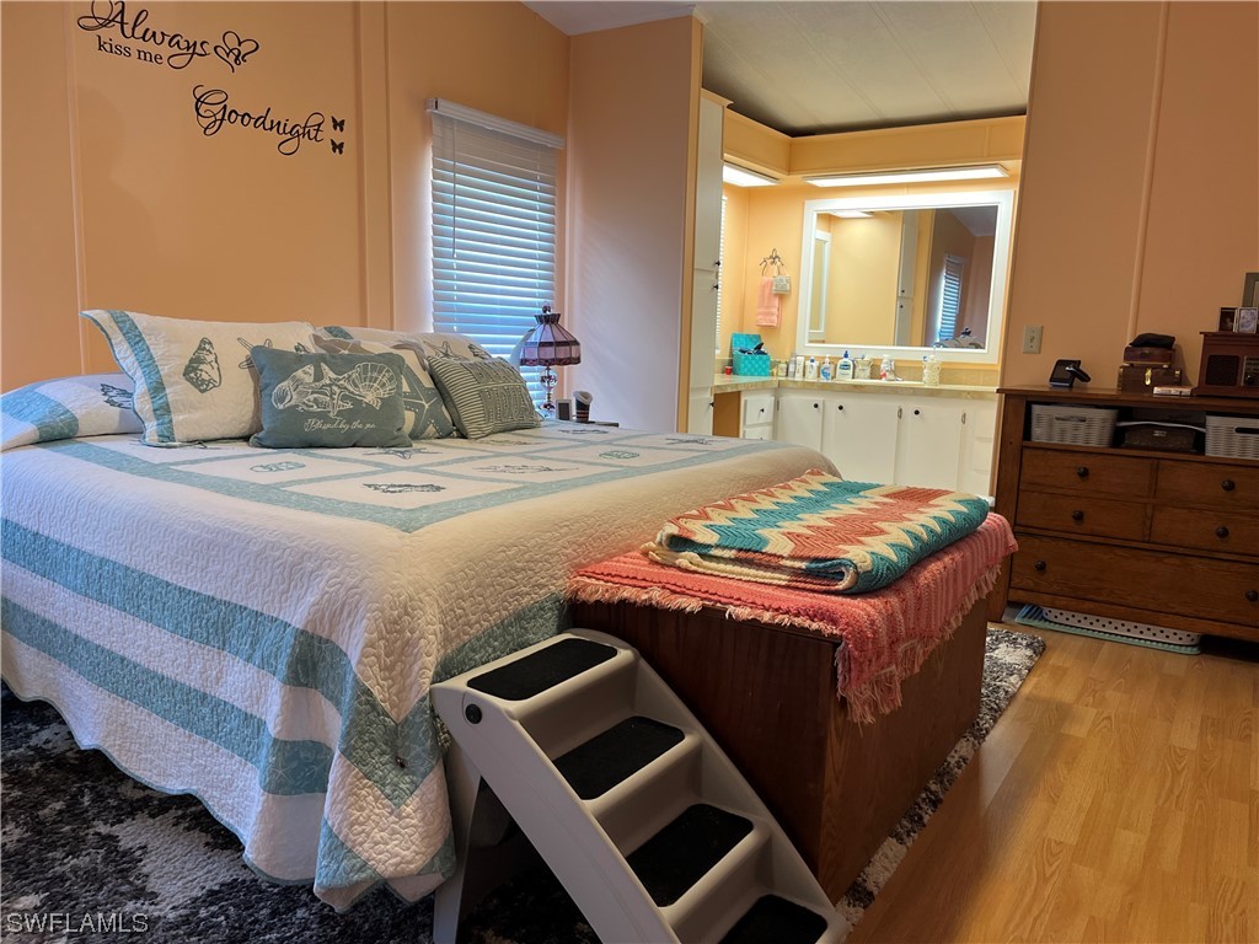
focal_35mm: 26
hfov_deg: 67.3
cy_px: 472
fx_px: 946
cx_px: 630
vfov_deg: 53.1
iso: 64
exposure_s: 1/60
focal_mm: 5.1
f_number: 1.6
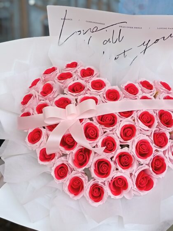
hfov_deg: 30.3
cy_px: 116
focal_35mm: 48
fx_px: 320
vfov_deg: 39.7
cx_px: 86
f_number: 2.8
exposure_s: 1/189
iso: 100
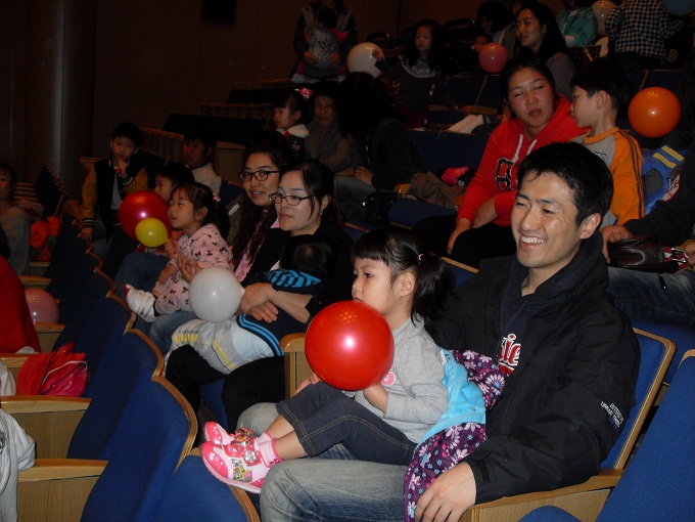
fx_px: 743
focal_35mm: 37
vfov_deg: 38.7
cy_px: 261
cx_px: 348
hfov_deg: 50.1
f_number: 2.8
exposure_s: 1/45
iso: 100
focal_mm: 6.3
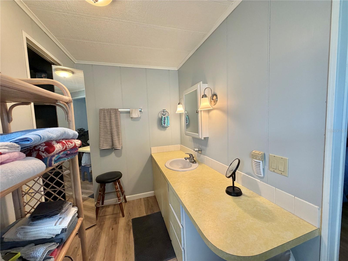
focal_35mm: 14
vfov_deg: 85.7
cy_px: 130
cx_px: 174
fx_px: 141
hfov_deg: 102.1
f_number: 2.2
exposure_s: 1/120
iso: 200
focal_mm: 2.22
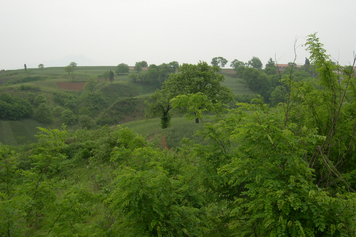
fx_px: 425
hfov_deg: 45.4
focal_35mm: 43
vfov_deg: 31.1
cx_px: 190
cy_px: 98
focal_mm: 8
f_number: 2.8
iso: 100
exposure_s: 1/538
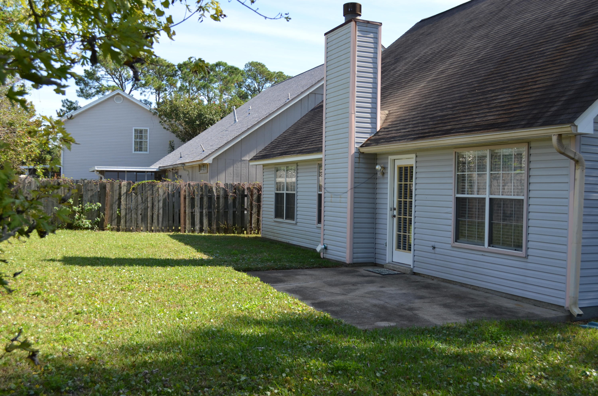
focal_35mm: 36
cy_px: 198
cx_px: 299
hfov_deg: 53.2
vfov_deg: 36.7
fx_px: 597
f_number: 8
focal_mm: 24
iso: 200
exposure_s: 1/250
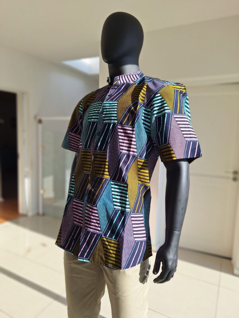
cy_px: 159
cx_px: 120
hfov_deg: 58.9
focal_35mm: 23
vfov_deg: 73.9
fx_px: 212
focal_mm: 5.54
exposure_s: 1/1065
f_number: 1.8
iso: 40
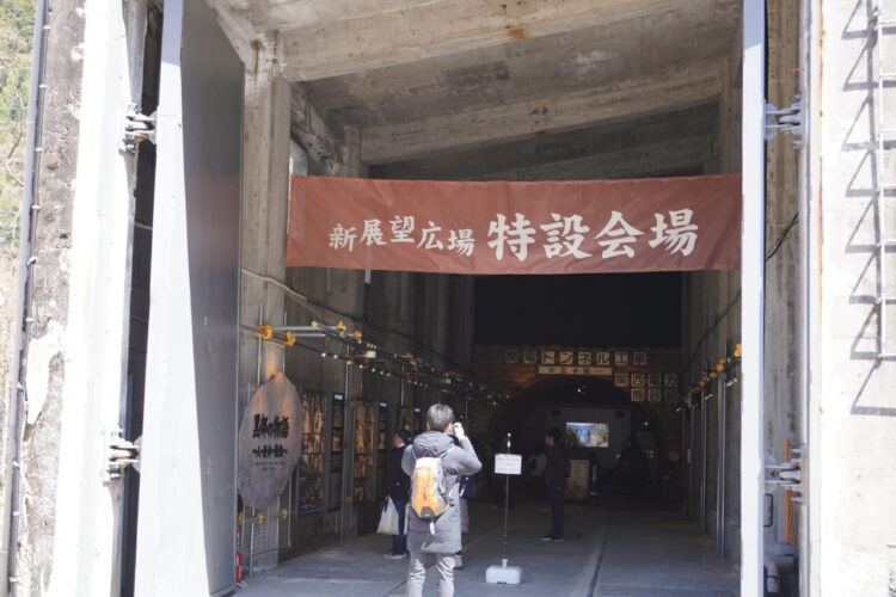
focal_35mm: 50
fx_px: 1232
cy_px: 298
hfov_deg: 40.0
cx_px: 448
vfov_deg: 27.3
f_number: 5
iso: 100
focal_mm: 33
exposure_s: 1/80
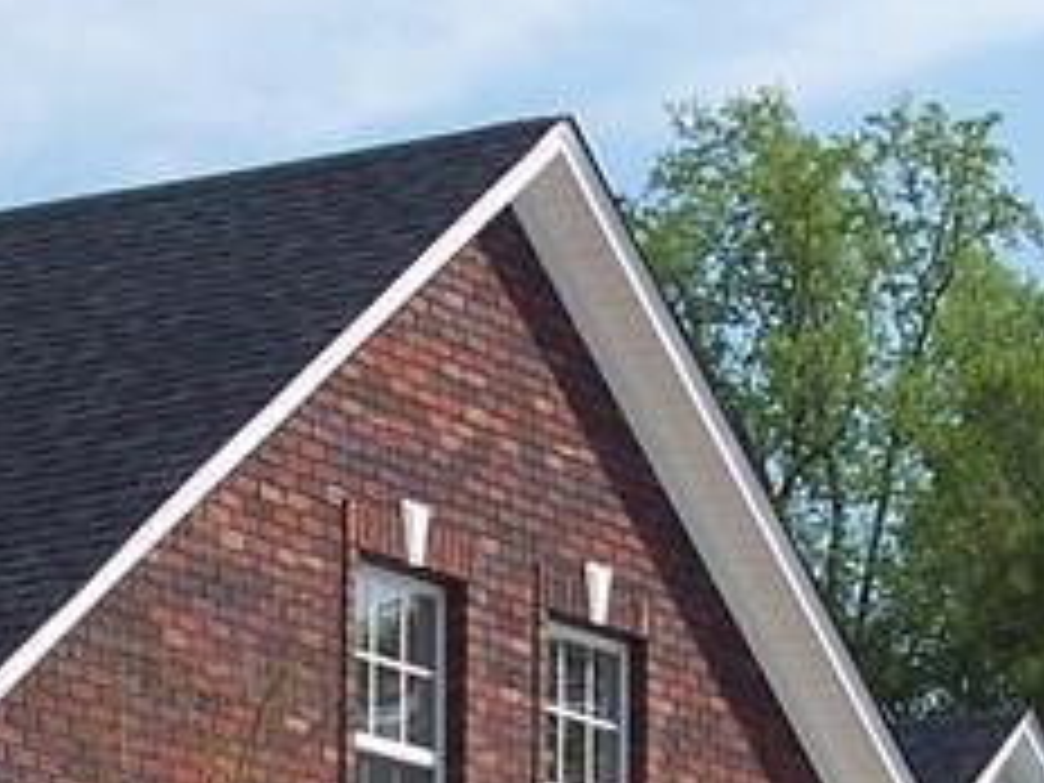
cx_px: 338
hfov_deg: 11.5
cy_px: 770
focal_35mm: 172
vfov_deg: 8.6
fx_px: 5187
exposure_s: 1/1000
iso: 100
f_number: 4
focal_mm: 8
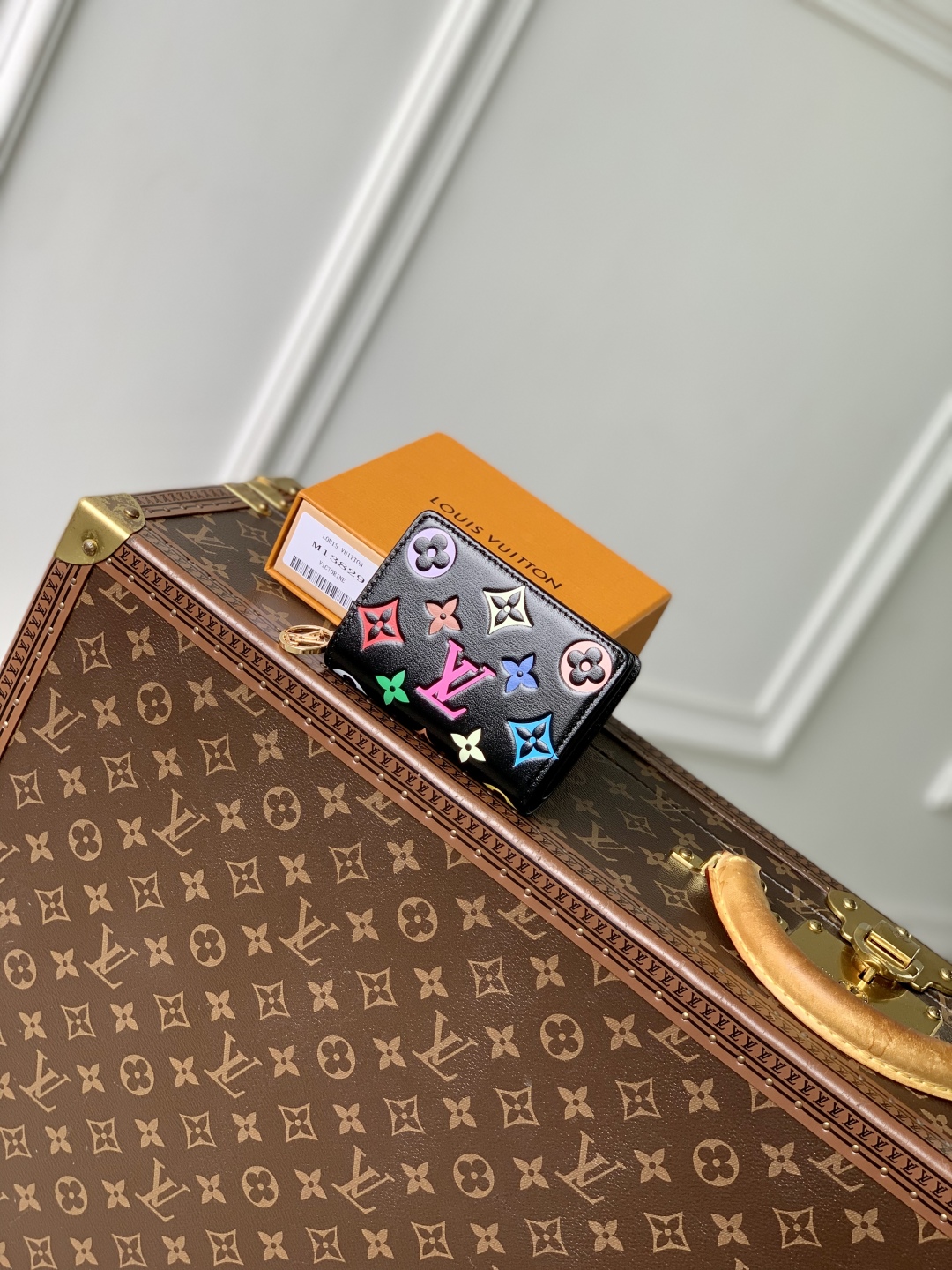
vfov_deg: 36.8
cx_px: 476
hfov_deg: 28.0
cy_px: 635
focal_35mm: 52
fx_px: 1907
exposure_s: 1/122
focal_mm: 6
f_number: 2.4
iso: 20
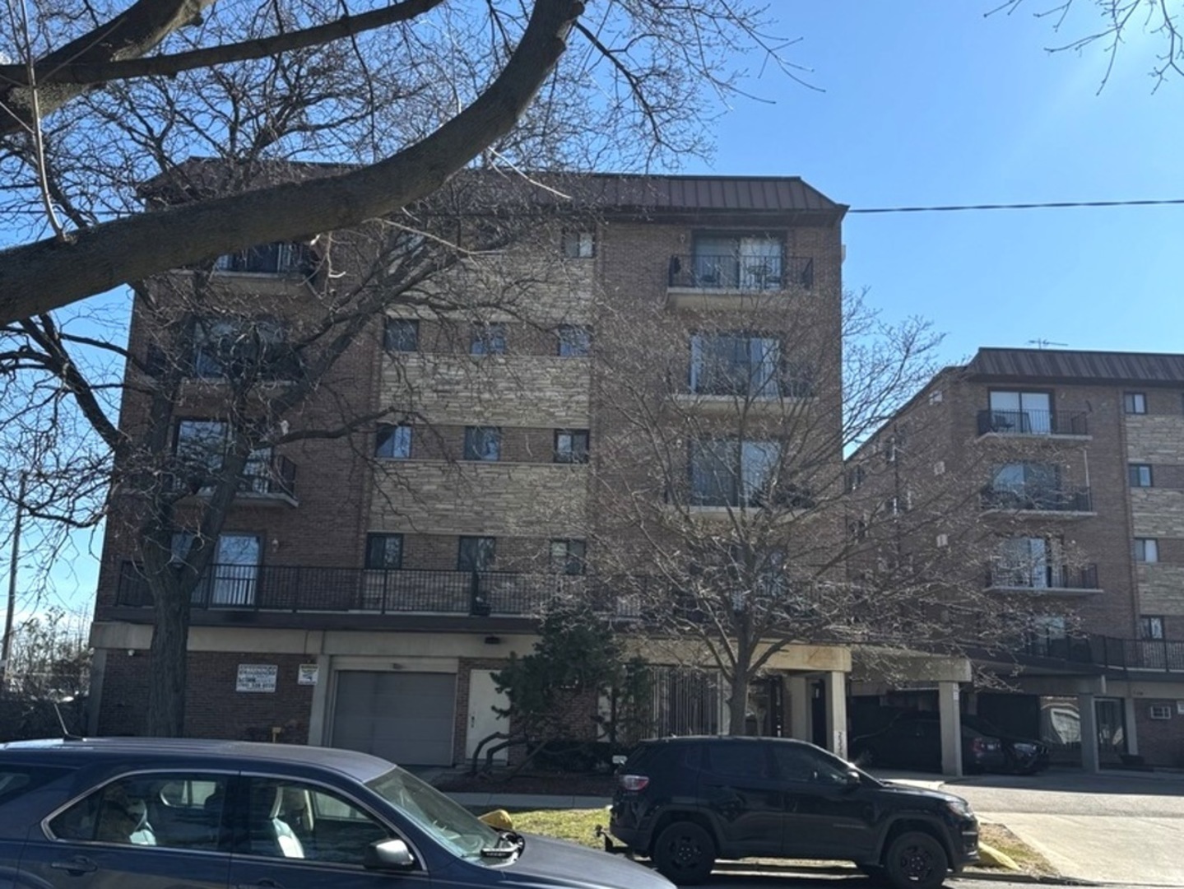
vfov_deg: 56.8
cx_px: 592
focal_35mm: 24
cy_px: 444
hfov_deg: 71.6
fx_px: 821
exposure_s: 1/2959
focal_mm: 6.76
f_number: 1.78
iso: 80
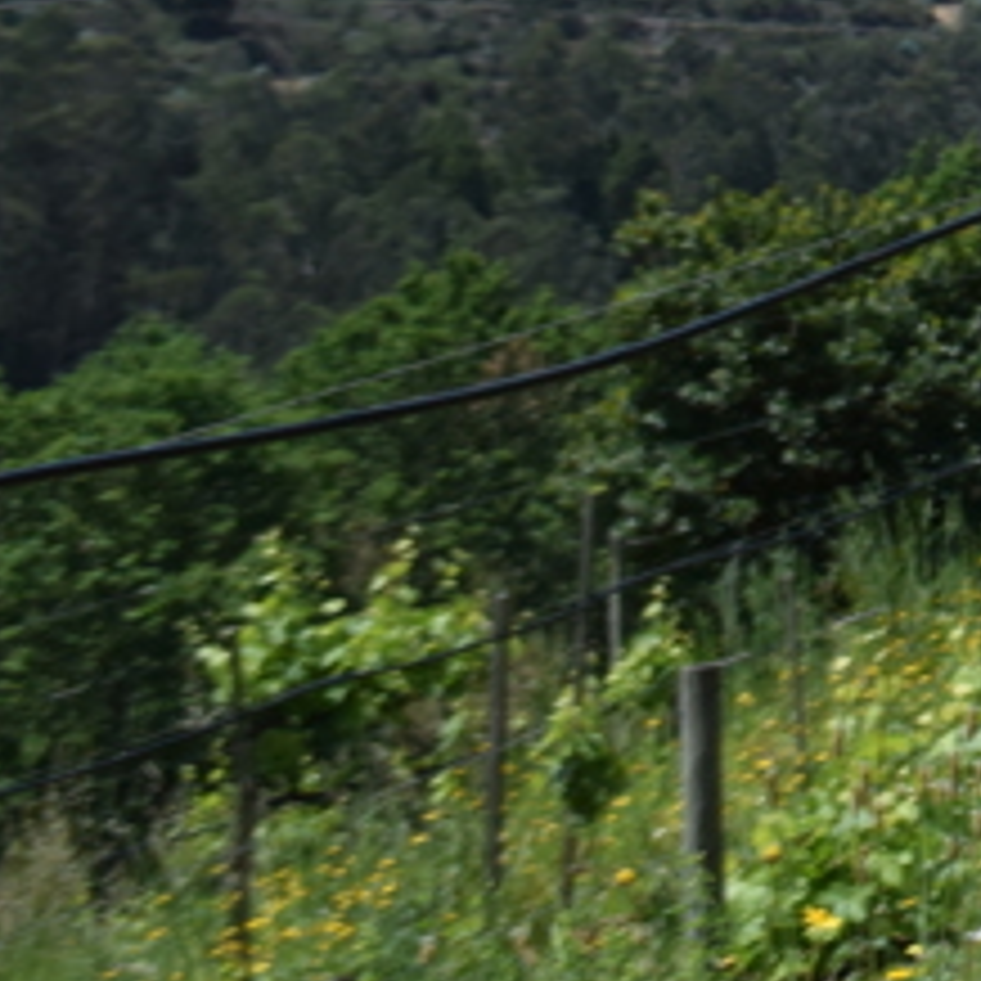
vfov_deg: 12.5
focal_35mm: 136
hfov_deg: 11.3
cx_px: 2110
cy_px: -182
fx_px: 4360
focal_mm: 12.8
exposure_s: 1/640
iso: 160
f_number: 6.3
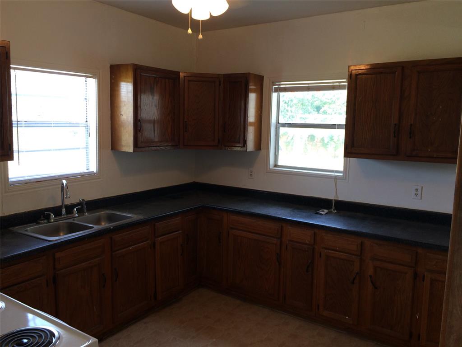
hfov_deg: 61.7
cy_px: 174
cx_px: 231
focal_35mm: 29
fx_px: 387
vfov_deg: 48.2
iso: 40
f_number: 2.2
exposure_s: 1/40
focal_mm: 4.15
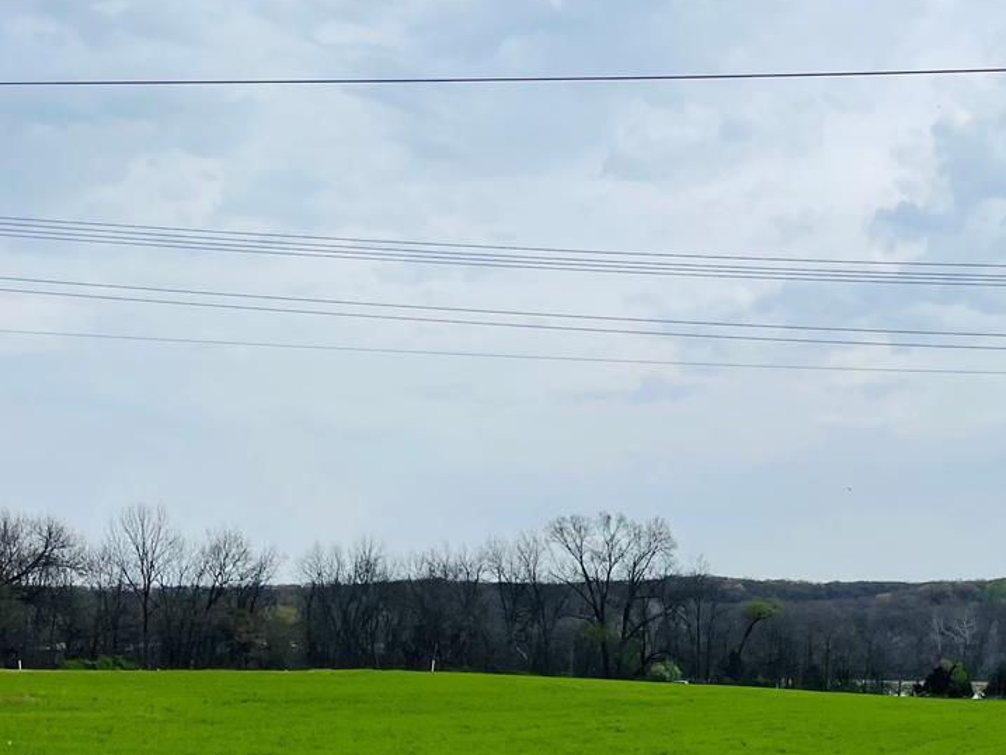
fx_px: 1686
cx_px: 808
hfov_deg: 32.3
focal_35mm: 58
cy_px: 754
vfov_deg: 24.1
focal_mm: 4.2
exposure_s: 1/3610
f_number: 1.6
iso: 32
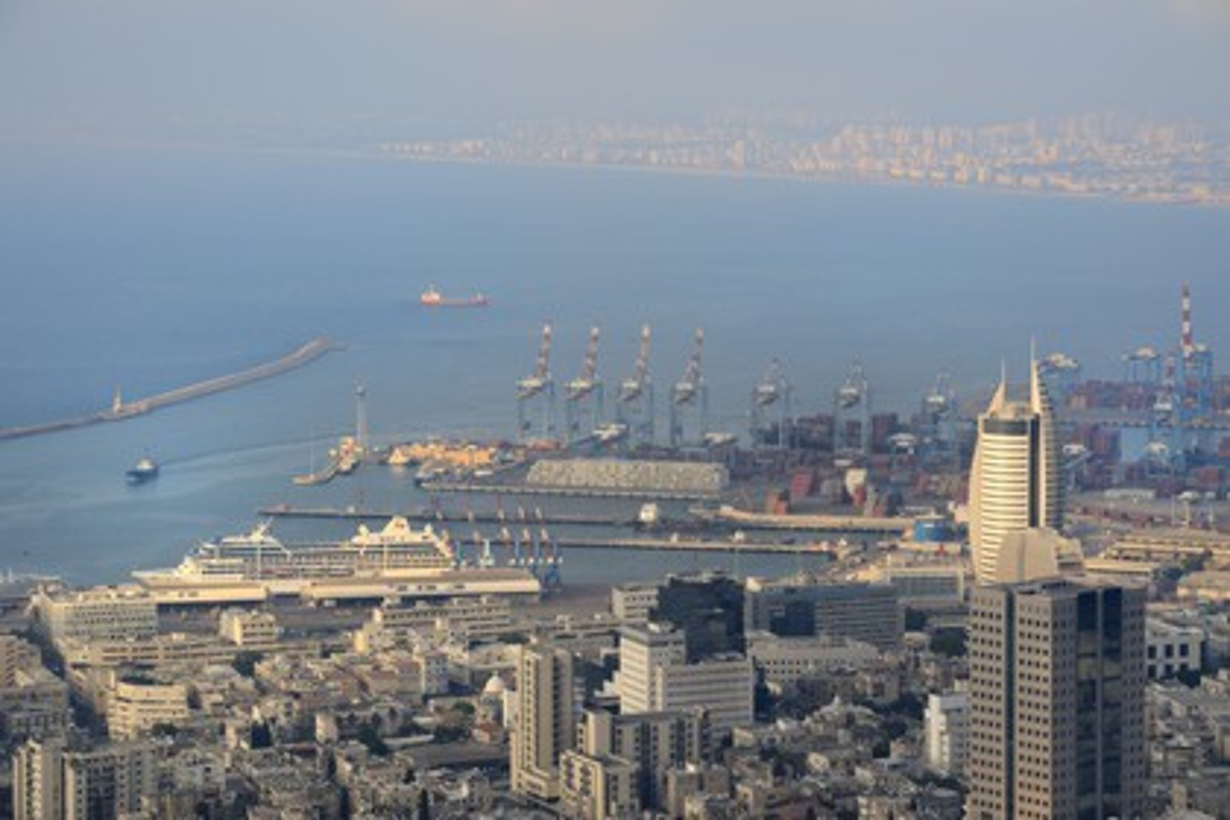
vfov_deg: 12.5
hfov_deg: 18.6
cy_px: 410
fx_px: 3758
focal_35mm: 110
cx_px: 615
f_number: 9
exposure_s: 1/320
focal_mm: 110
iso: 250
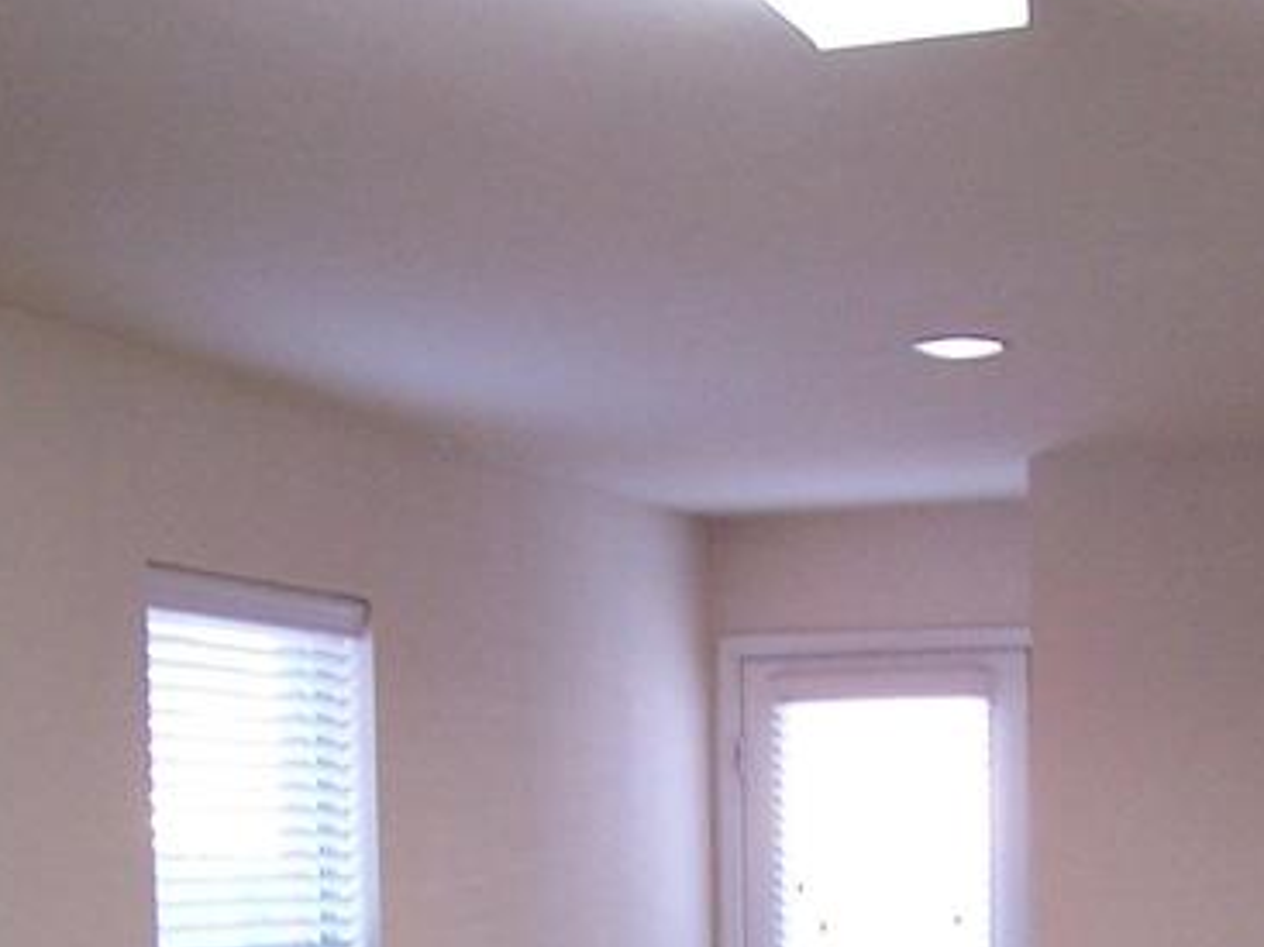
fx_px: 3869
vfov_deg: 13.4
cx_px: 840
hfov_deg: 18.5
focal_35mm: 106
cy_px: 1233
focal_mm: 6.3
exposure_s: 1/10
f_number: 2.8
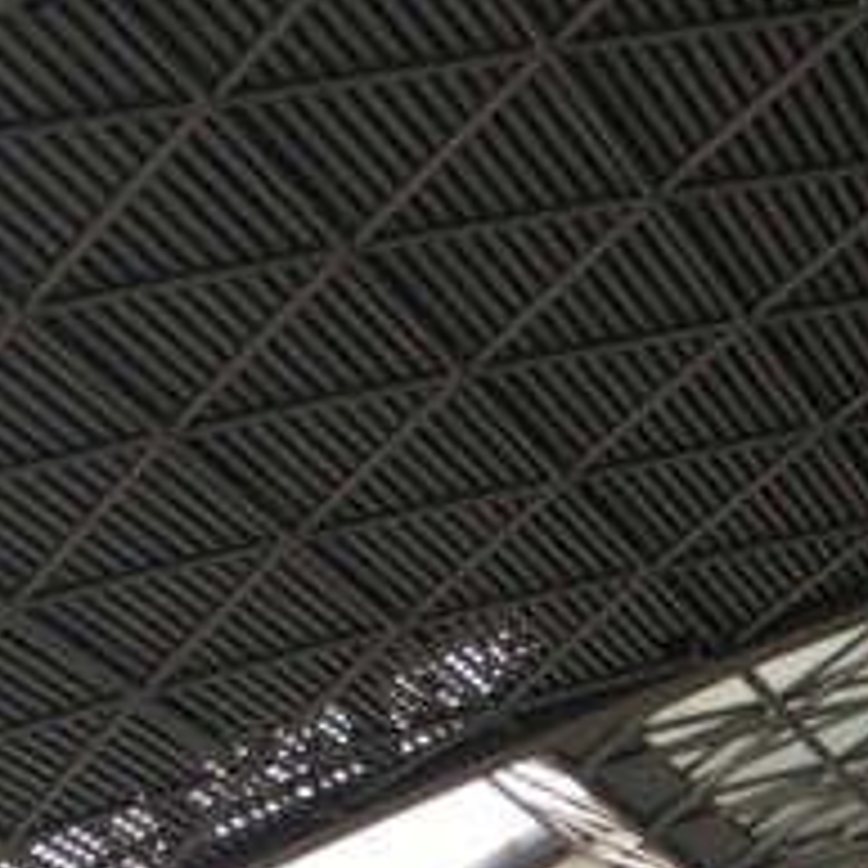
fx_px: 3858
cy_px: 1507
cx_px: 859
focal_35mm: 136
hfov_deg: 12.7
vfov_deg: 11.9
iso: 32
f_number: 2.2
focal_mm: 4.15
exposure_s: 1/50
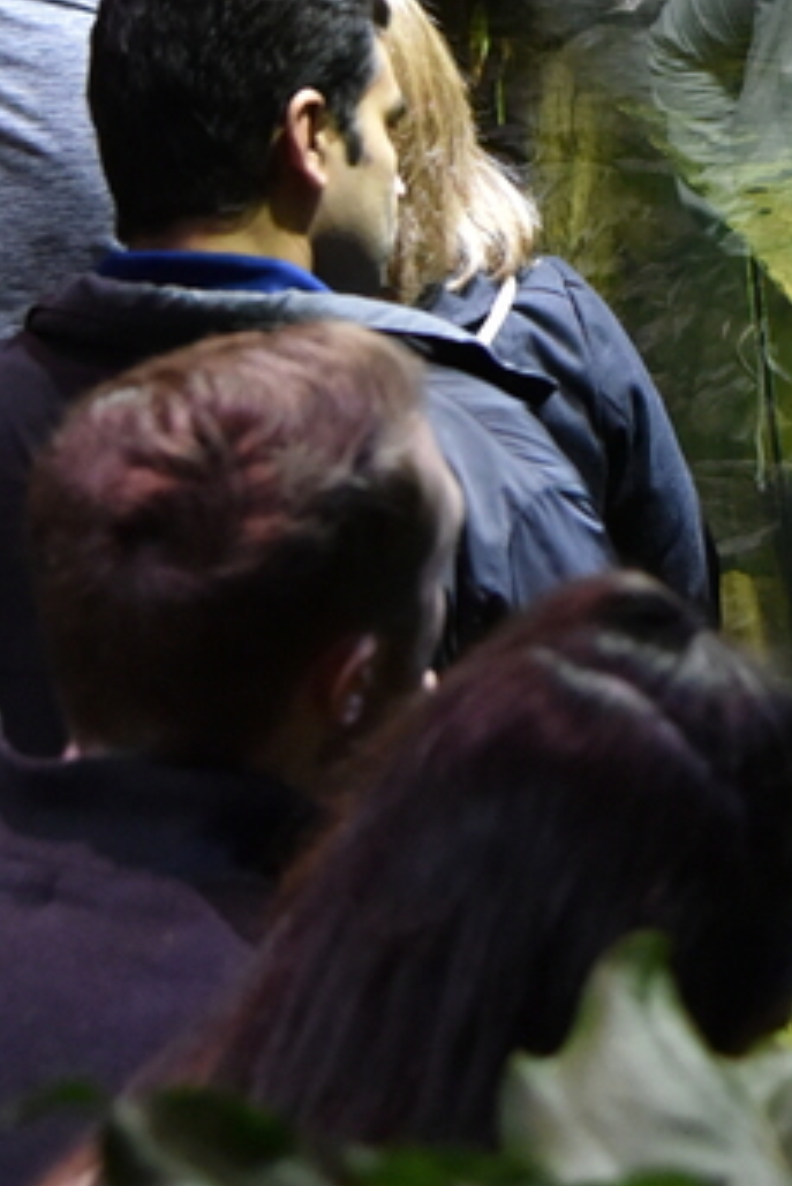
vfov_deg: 14.3
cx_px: 923
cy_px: 59
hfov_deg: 9.6
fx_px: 4681
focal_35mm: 142
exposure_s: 1/80
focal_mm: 38
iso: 3600
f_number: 4
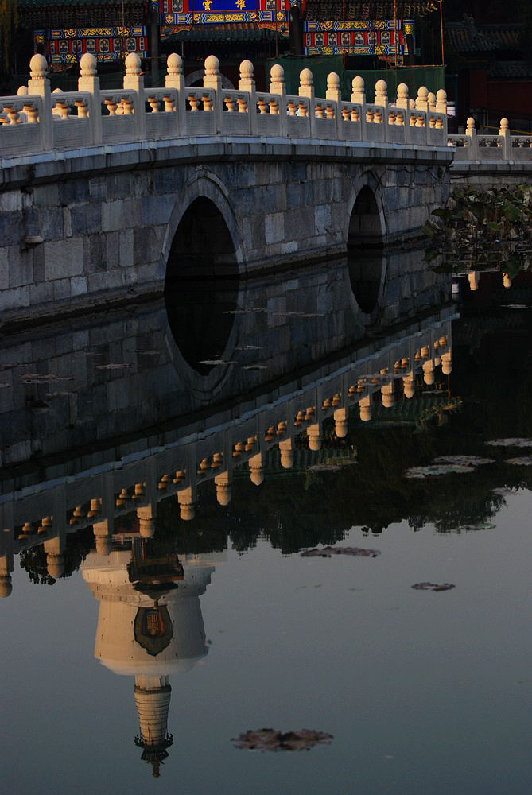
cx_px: 266
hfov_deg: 13.1
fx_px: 2322
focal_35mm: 105
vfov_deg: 19.4
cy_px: 398
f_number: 4.5
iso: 200
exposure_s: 1/500
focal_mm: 70
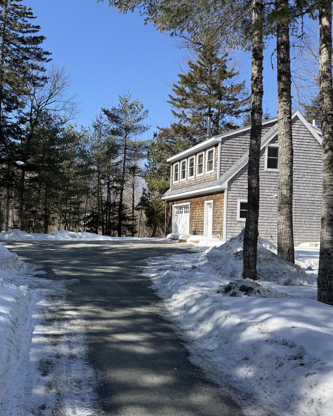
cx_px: 102
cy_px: 218
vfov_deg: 52.8
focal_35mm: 34
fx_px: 419
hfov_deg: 42.6
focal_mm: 6.76
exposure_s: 1/3425
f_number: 1.78
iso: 100
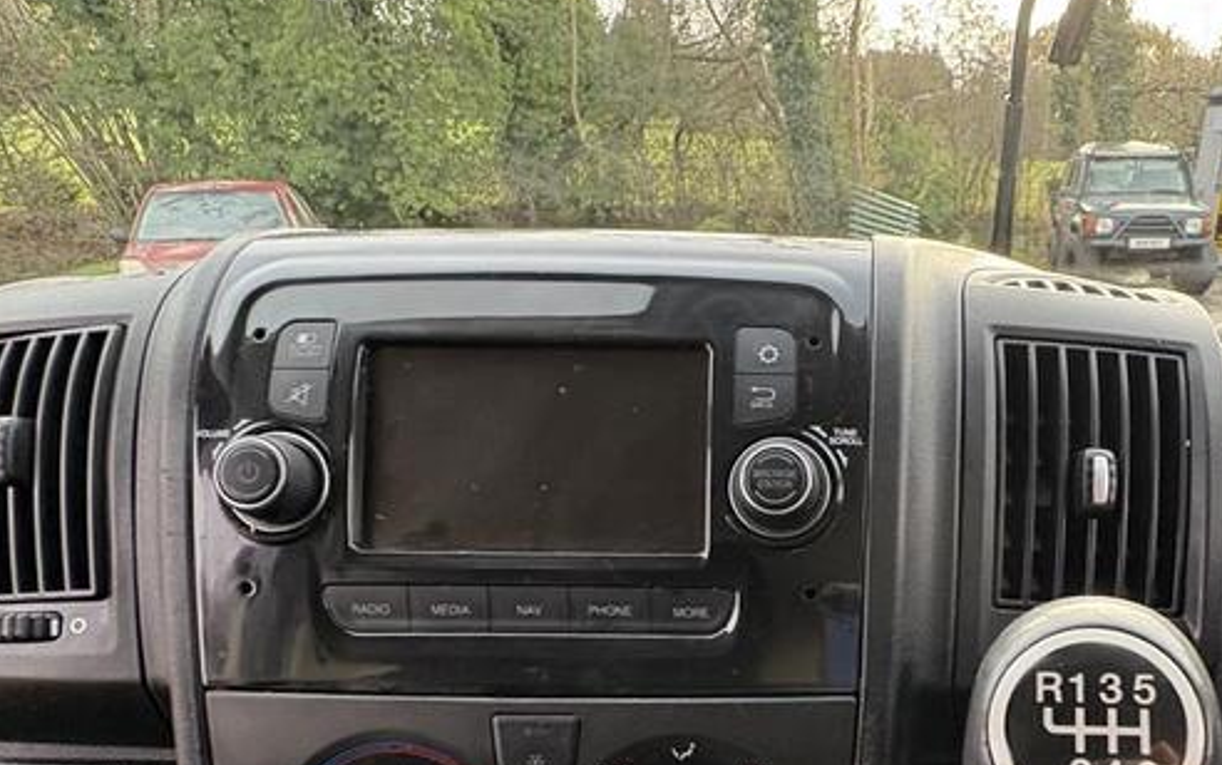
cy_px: 638
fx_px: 900
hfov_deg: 64.9
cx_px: 892
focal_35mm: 27
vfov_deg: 43.4
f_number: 2.2
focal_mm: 2.22
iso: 160
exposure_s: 1/99
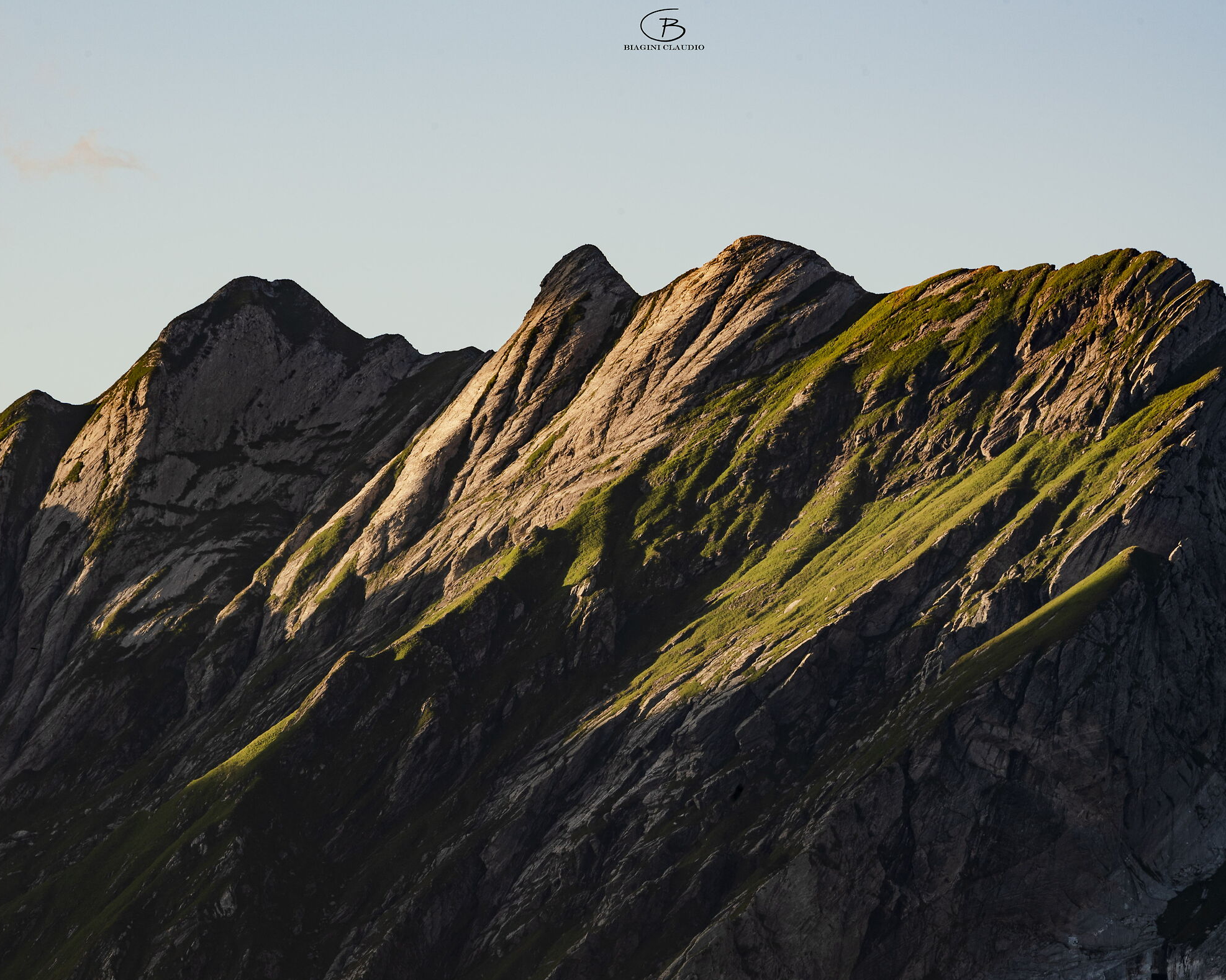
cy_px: 492
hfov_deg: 3.7
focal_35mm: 525
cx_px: 640
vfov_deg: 2.9
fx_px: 19049
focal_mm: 460
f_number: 16
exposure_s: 1/40
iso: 100
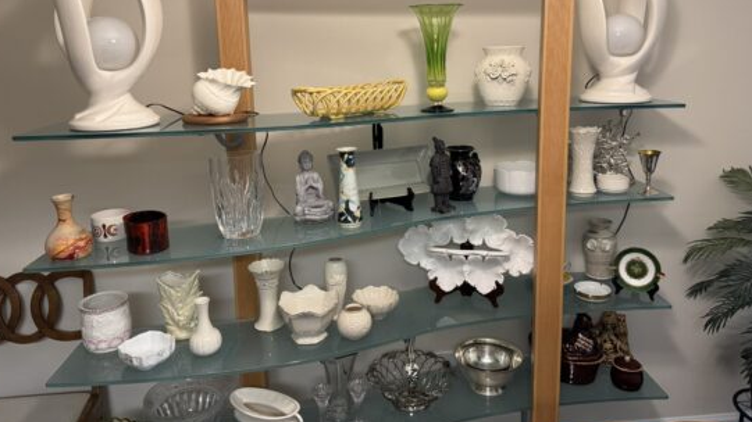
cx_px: 377
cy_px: 151
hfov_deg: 66.1
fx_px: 578
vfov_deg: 39.8
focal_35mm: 29
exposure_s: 1/60
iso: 320
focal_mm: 6.76
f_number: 1.78
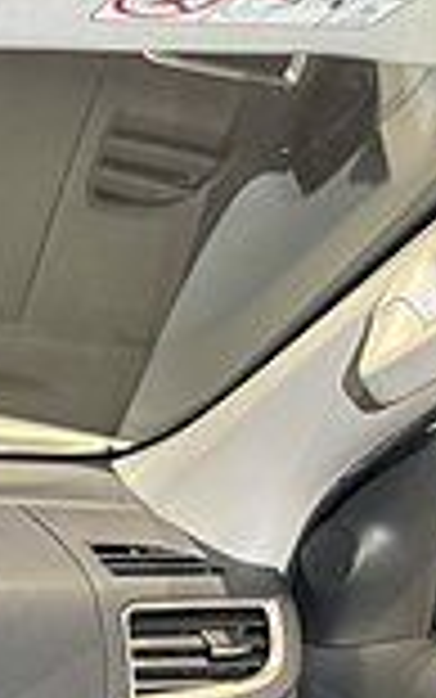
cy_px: 844
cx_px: -710
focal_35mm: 90
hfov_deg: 11.3
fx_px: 1709
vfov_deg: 21.4
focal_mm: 6.76
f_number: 1.78
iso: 640
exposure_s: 1/42
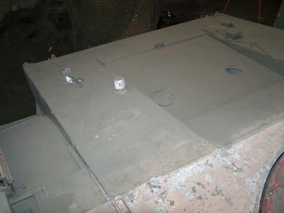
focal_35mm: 38
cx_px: 142
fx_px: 312
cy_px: 106
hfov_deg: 48.9
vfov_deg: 37.8
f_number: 2.8
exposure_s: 1/60
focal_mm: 6.3
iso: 160
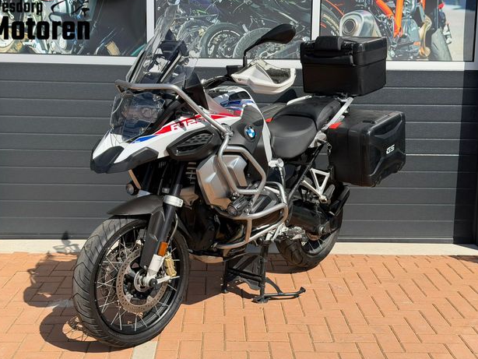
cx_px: 239
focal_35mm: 50
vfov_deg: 29.1
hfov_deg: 38.2
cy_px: 174
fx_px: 691
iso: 64
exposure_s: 1/3534
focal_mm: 6.76
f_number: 1.78
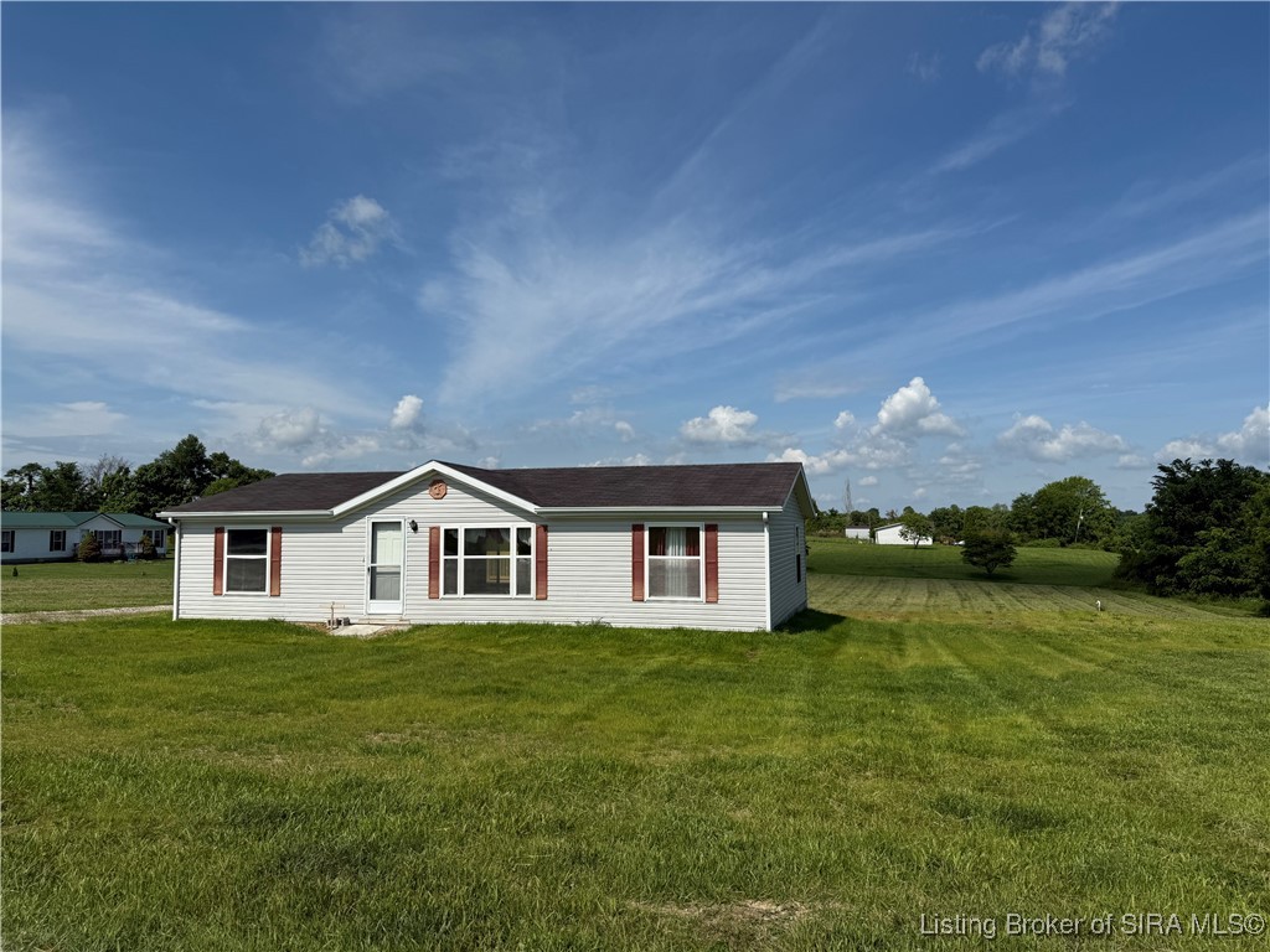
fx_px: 881
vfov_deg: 56.8
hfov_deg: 71.6
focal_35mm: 24
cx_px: 635
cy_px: 476
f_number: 1.78
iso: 80
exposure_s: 1/8130
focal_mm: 6.76
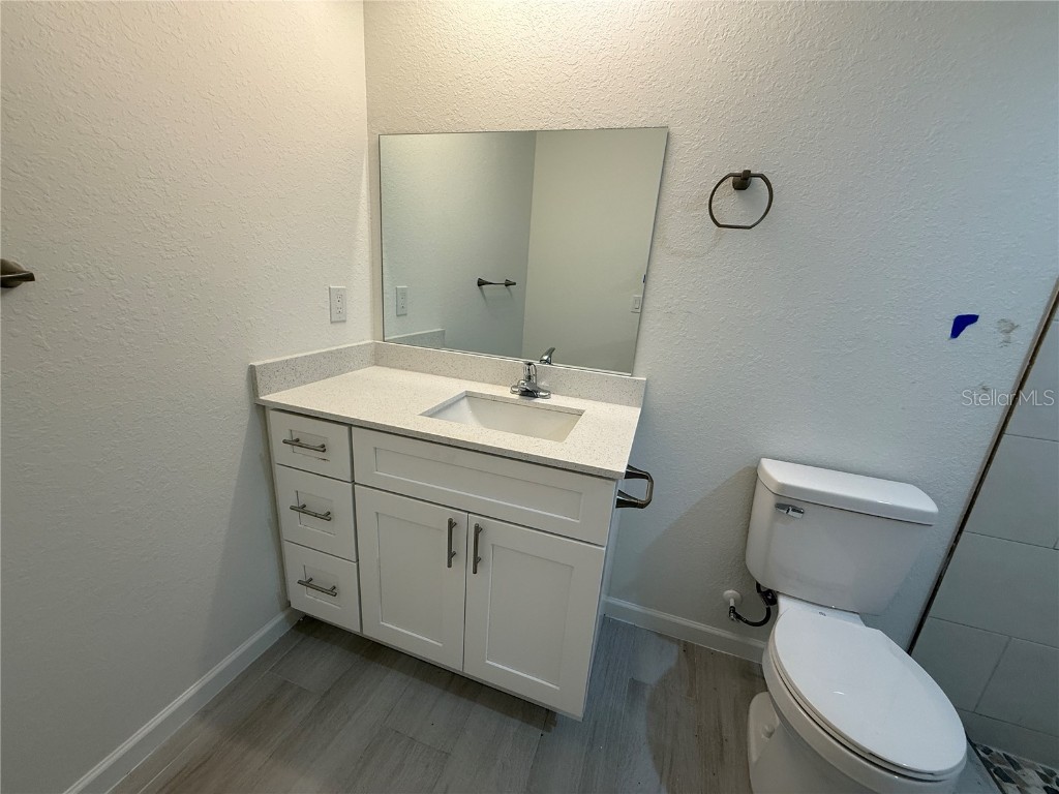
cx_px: 530
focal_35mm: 14
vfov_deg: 85.7
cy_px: 397
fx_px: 428
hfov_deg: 102.1
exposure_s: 1/120
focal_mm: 2.22
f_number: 2.2
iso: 80
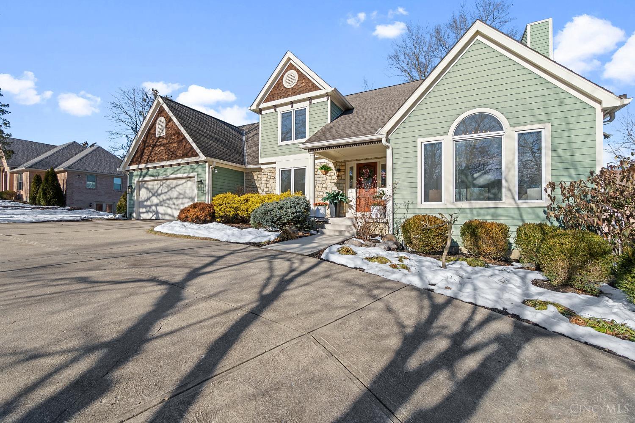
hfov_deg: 100.4
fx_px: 265
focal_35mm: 15
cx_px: 318
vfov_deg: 77.3
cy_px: 212
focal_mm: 10
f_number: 8
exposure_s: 1/250
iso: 400
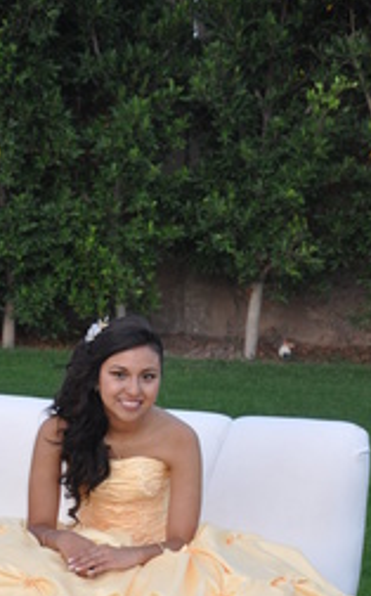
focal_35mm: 99
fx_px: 1605
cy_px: 478
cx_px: 131
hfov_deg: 13.2
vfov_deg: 20.8
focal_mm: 34
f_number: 4.2
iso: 500
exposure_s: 1/125
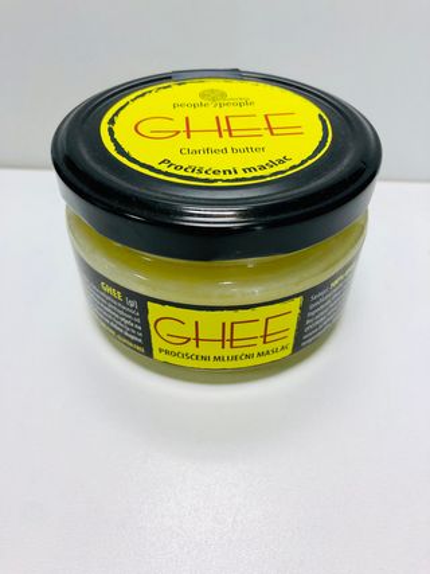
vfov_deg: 63.5
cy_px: 287
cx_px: 215
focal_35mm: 28
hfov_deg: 49.7
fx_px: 464
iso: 32
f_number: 1.8
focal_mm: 4
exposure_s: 1/33
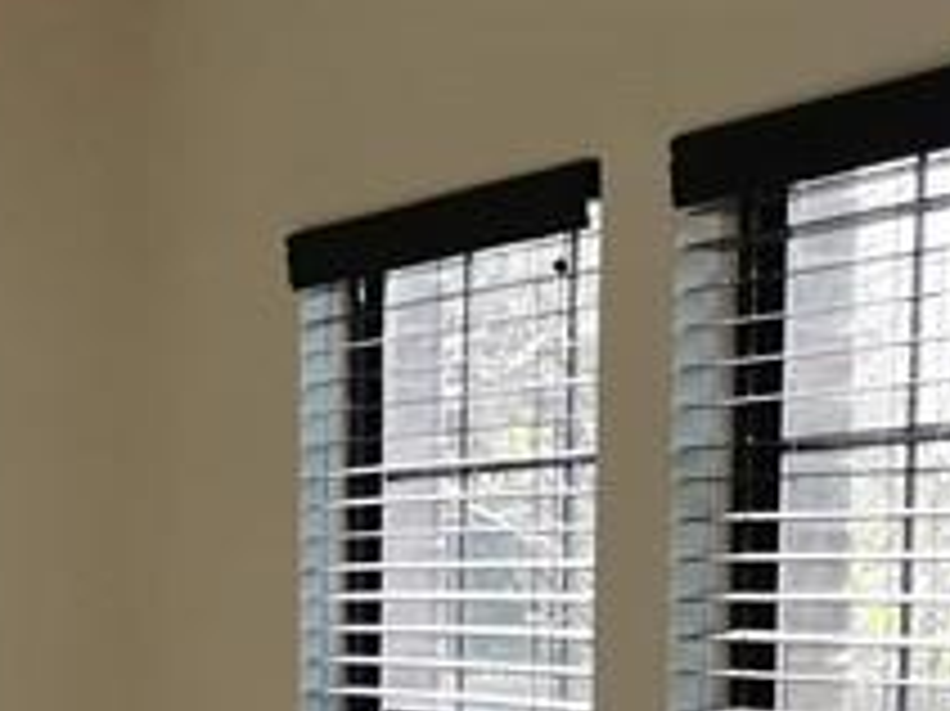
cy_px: 860
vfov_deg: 11.1
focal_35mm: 131
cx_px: -572
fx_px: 3593
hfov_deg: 13.9
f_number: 1.6
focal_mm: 5.56
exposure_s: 1/335
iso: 50
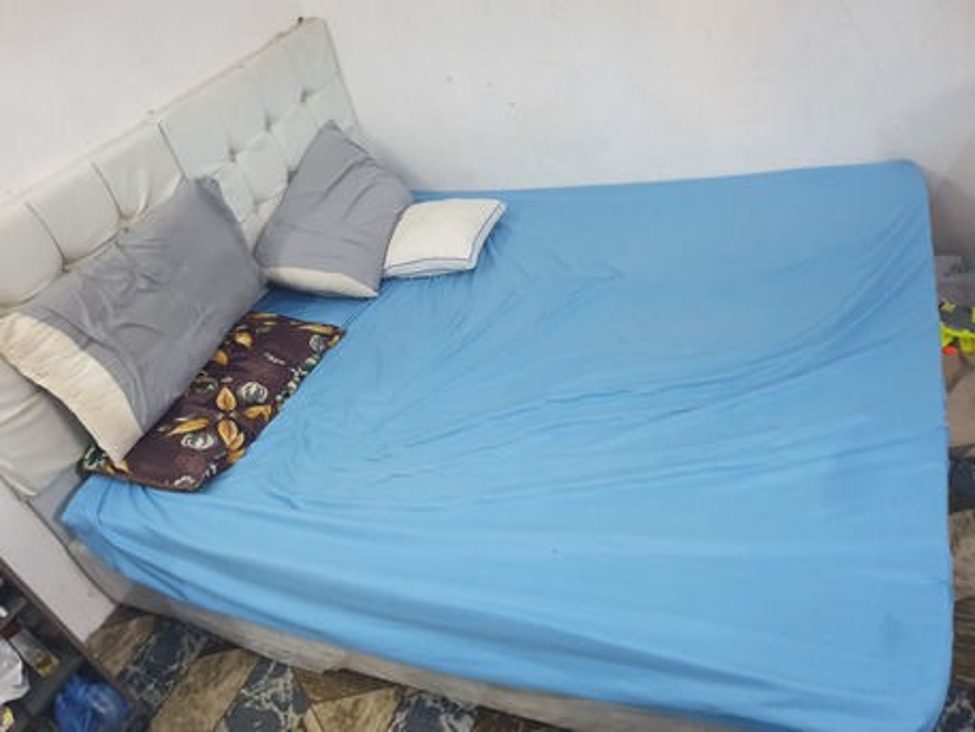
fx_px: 733
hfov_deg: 67.3
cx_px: 488
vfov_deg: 53.1
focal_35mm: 26
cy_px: 366
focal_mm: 4.32
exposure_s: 1/50
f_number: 1.5
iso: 320
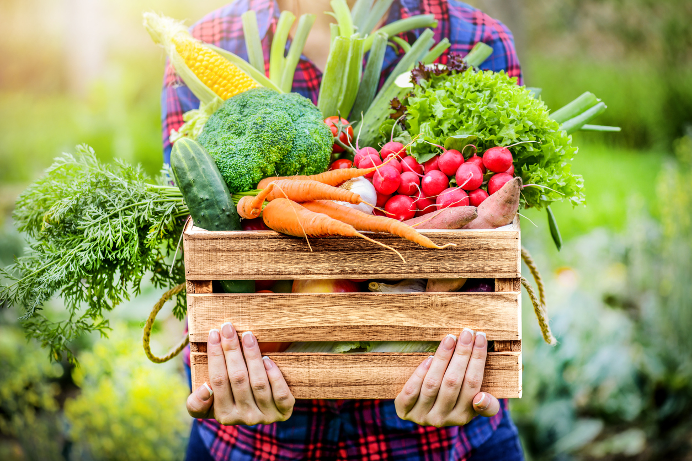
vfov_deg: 13.0
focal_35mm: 105
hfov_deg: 19.5
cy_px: 230
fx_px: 2018
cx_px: 346
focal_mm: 105
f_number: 4.5
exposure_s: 1/200
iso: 100
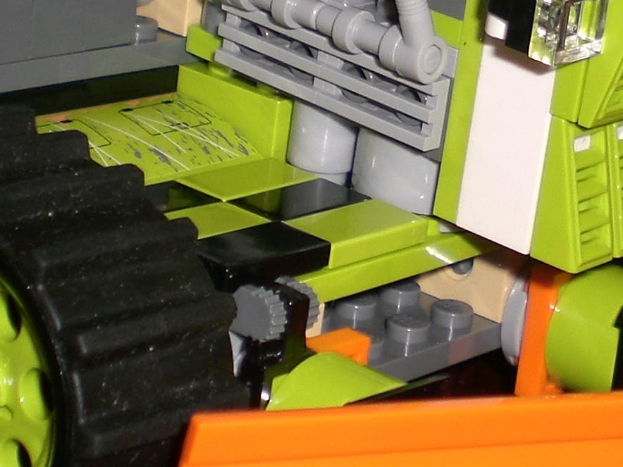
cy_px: -17
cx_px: 484
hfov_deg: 16.2
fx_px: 2178
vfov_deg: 12.1
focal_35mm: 121
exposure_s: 1/60
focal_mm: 6.3
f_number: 3.1
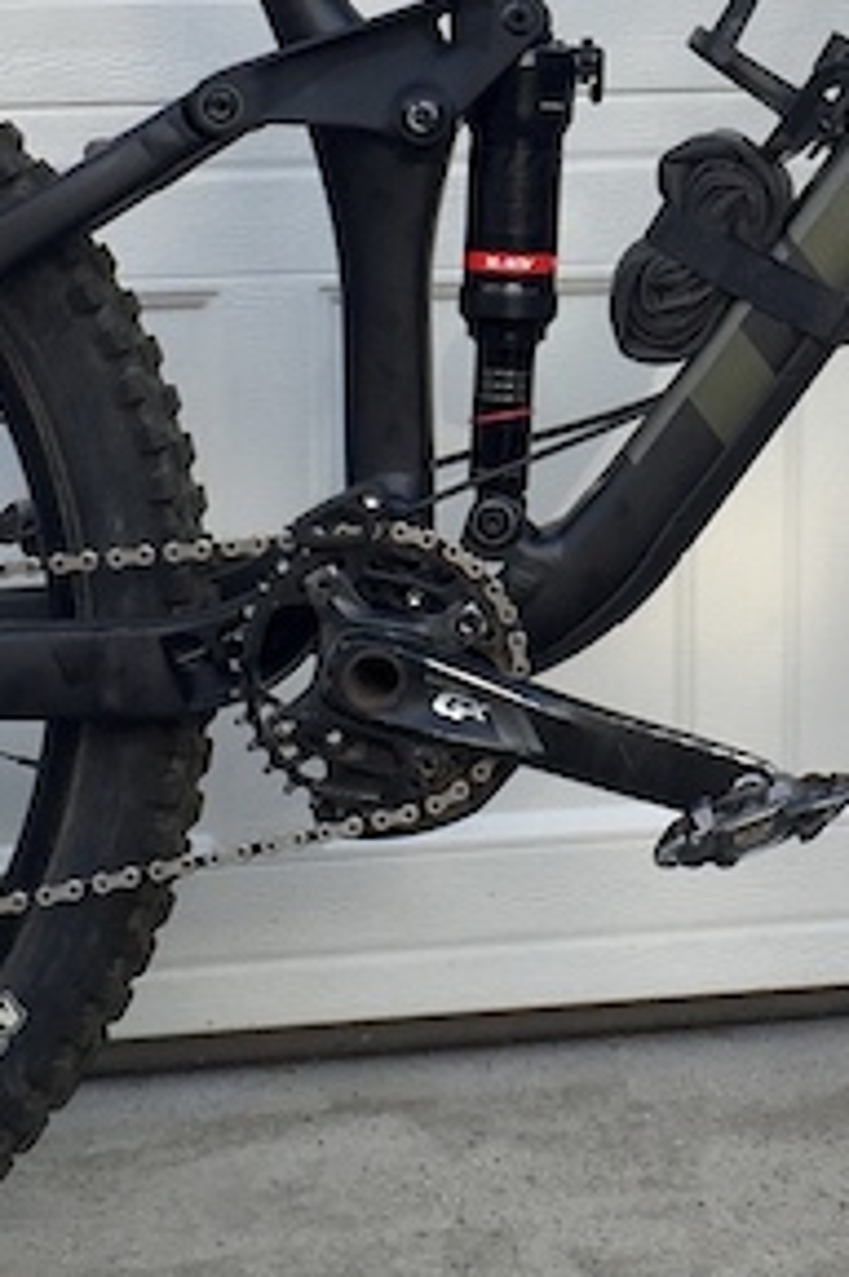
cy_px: 137
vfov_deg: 18.8
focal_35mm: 107
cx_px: 743
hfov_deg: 12.7
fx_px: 3794
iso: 32
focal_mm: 4.15
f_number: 2.2
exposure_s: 1/128
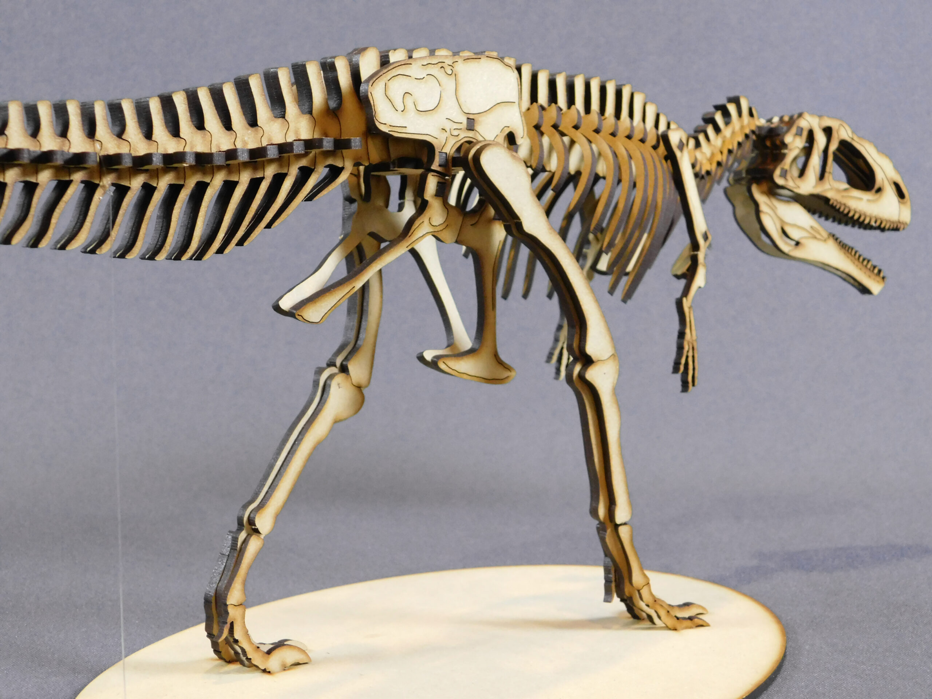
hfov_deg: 37.5
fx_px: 1373
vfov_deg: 28.6
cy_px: 350
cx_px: 466
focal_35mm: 51
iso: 560
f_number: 3.8
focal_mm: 9
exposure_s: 1/8
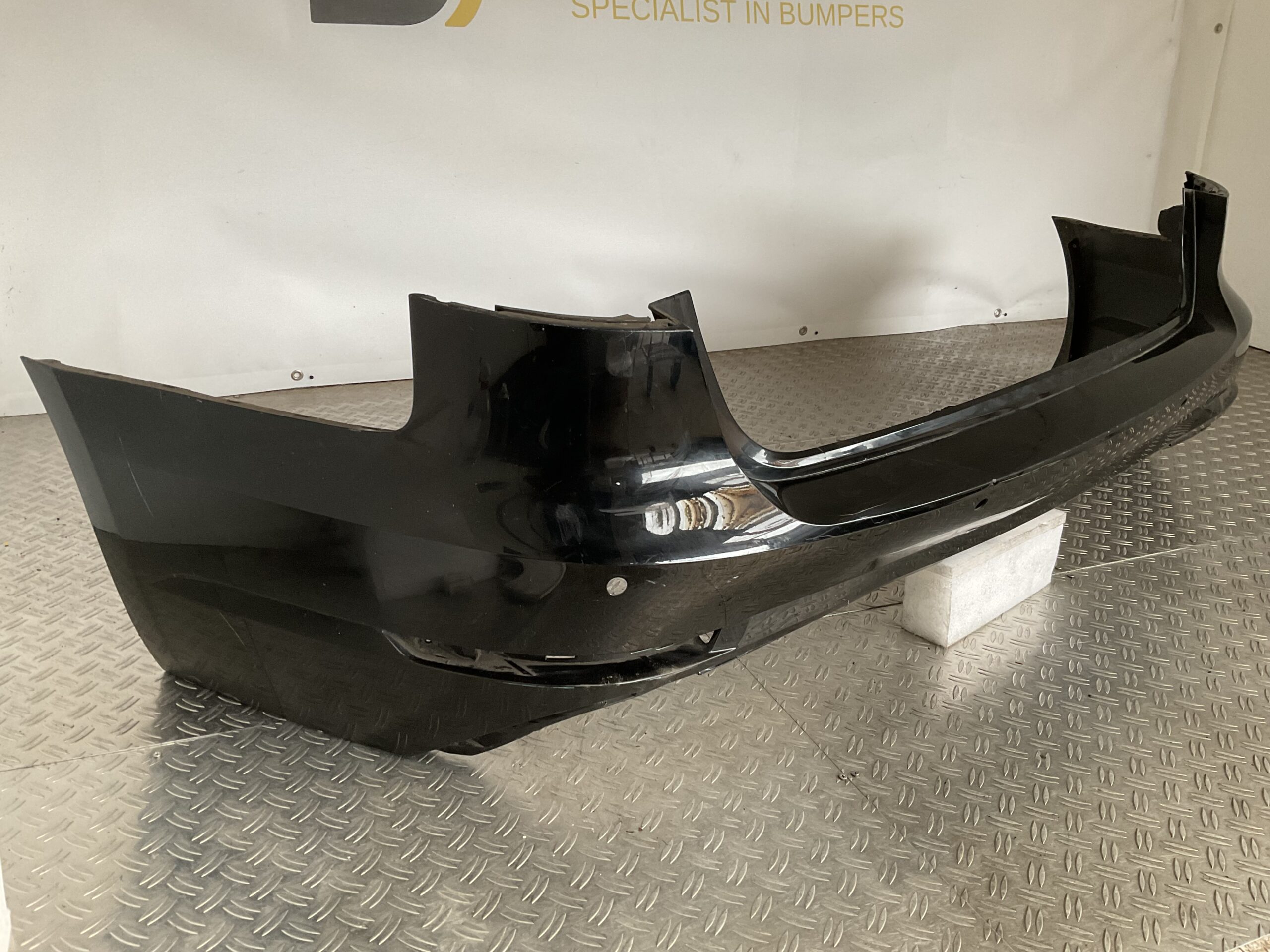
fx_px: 1064
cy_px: 476
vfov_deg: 48.2
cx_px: 635
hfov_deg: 61.7
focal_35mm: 29
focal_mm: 3
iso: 64
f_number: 1.8
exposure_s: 1/60
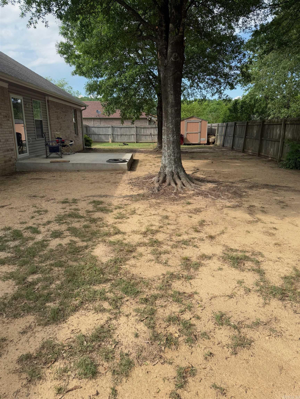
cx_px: 150
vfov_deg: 71.6
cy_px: 200
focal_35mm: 24
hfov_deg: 56.8
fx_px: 277
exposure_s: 1/1727
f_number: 1.78
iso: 80
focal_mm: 6.76
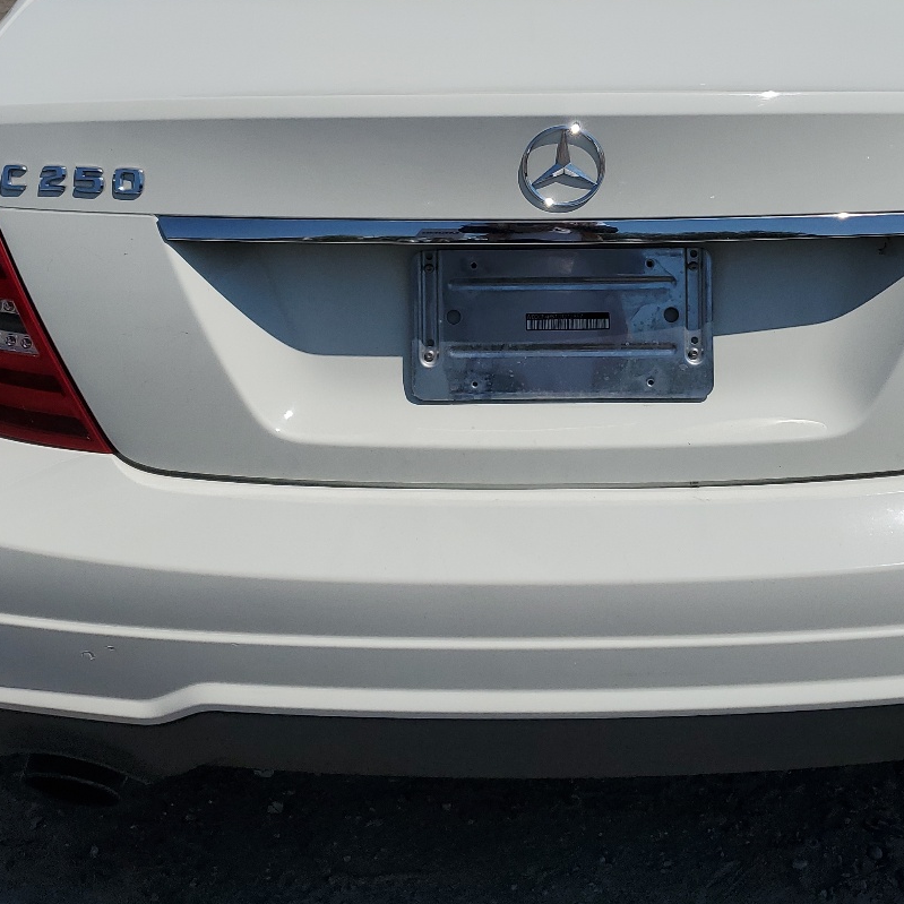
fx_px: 1359
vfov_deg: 36.4
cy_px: 301
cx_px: 550
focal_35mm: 46
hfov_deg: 36.6
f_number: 1.5
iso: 50
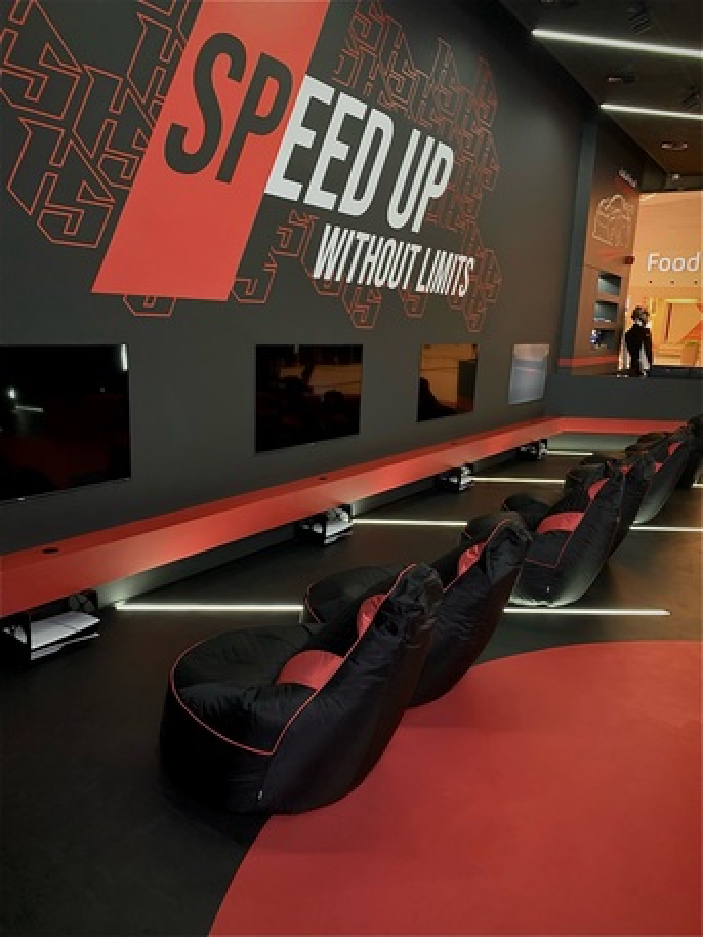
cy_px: 468
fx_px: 704
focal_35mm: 26
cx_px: 352
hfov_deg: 53.1
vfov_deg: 67.3
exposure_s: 1/40
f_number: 1.8
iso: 400
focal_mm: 4.25
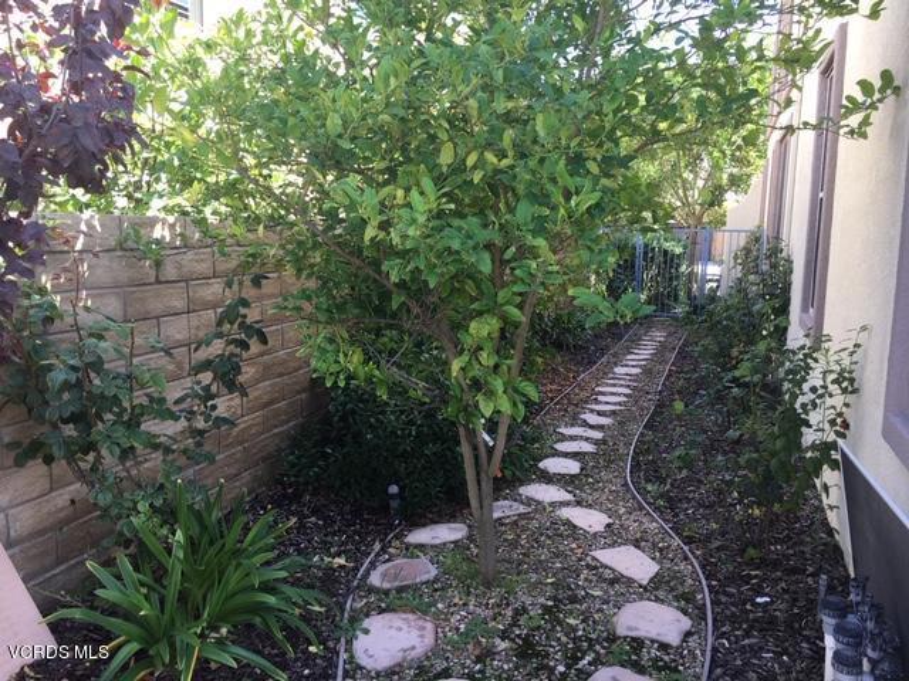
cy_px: 340
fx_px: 762
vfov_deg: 48.2
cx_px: 454
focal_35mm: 29
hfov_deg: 61.7
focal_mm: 4.15
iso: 25
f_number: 2.2
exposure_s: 1/132
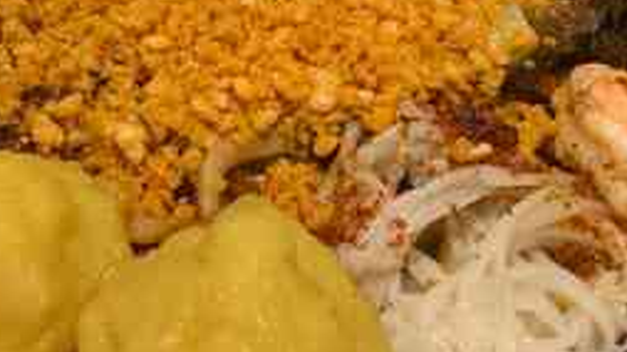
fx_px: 2609
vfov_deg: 7.7
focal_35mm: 157
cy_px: 100
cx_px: 74
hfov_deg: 13.6
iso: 125
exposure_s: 1/50
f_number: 2.4
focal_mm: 6
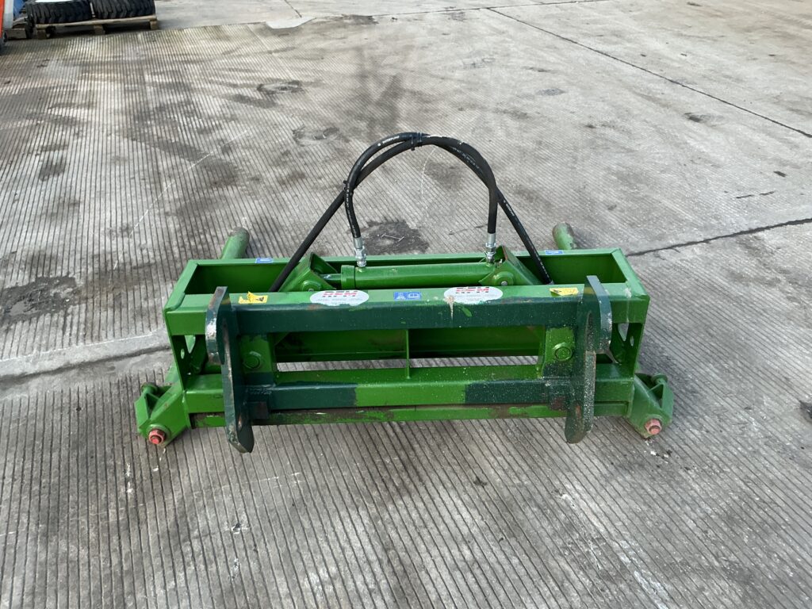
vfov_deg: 49.7
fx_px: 657
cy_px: 304
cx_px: 406
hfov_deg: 63.4
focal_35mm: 28
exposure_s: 1/122
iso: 20
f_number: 1.8
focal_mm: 3
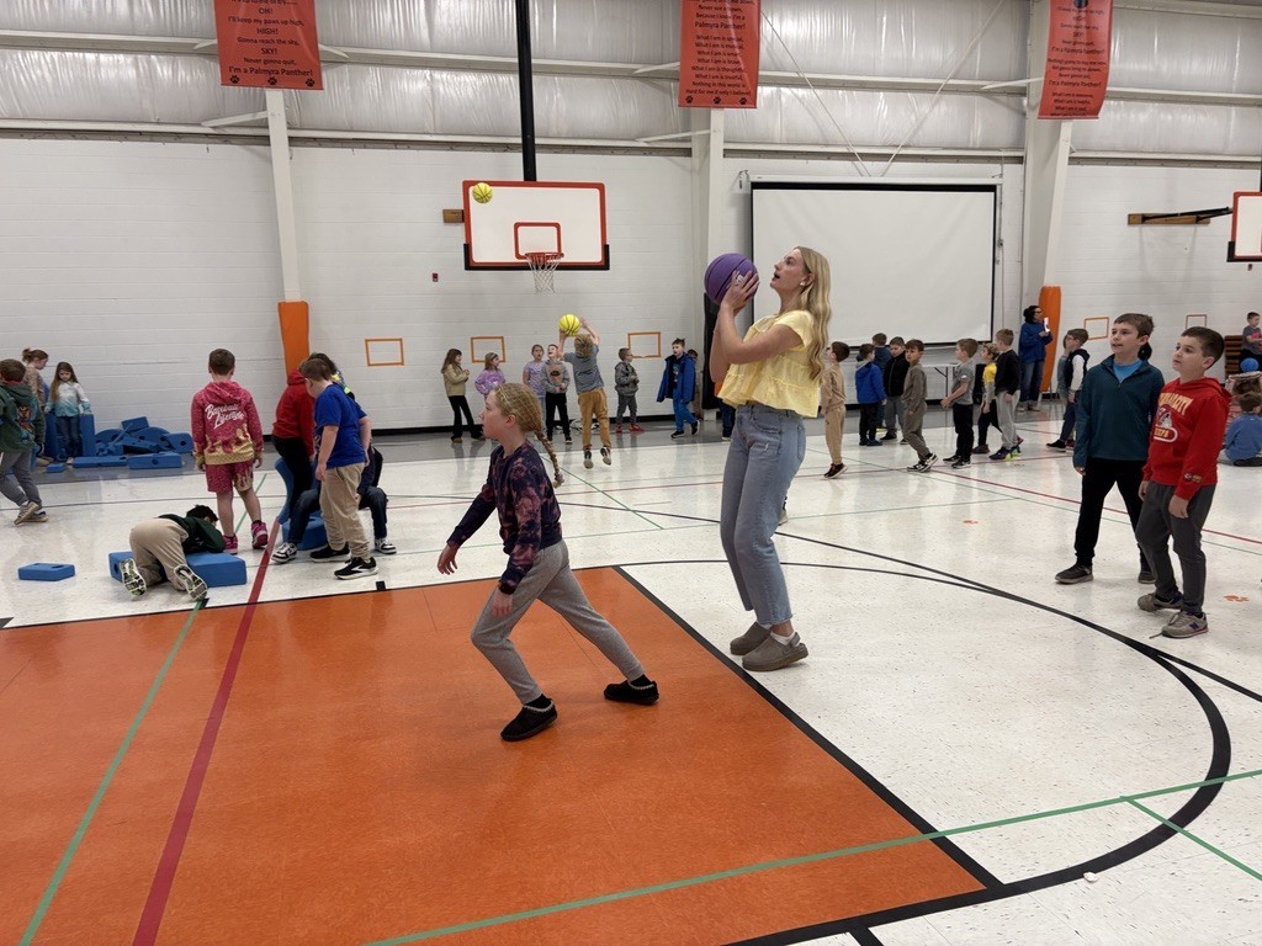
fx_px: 948
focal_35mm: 26
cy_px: 473
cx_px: 631
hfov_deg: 67.3
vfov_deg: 53.1
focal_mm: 5.96
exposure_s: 1/120
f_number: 1.6
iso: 80
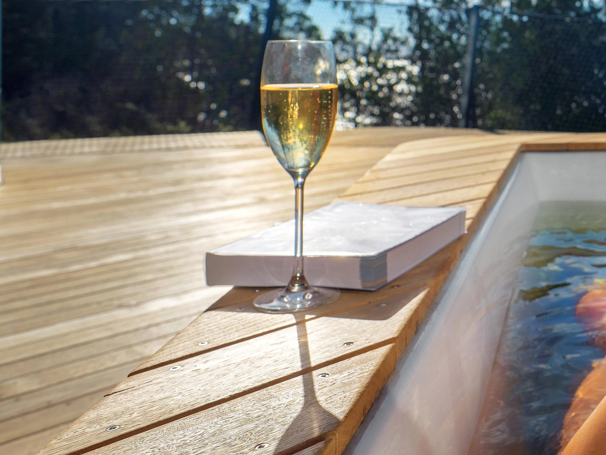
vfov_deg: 32.7
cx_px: 641
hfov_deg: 38.4
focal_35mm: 42
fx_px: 735
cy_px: 50
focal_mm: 23
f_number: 8
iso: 200
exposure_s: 1/600
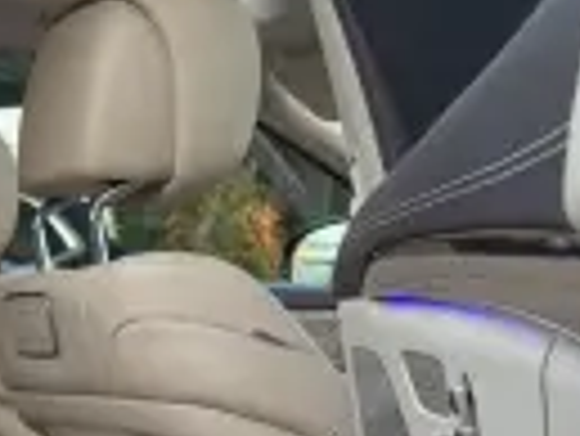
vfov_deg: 13.8
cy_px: 423
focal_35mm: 106
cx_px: -54
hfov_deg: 17.9
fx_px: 1778
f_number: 1.78
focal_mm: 6.76
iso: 64
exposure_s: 1/260
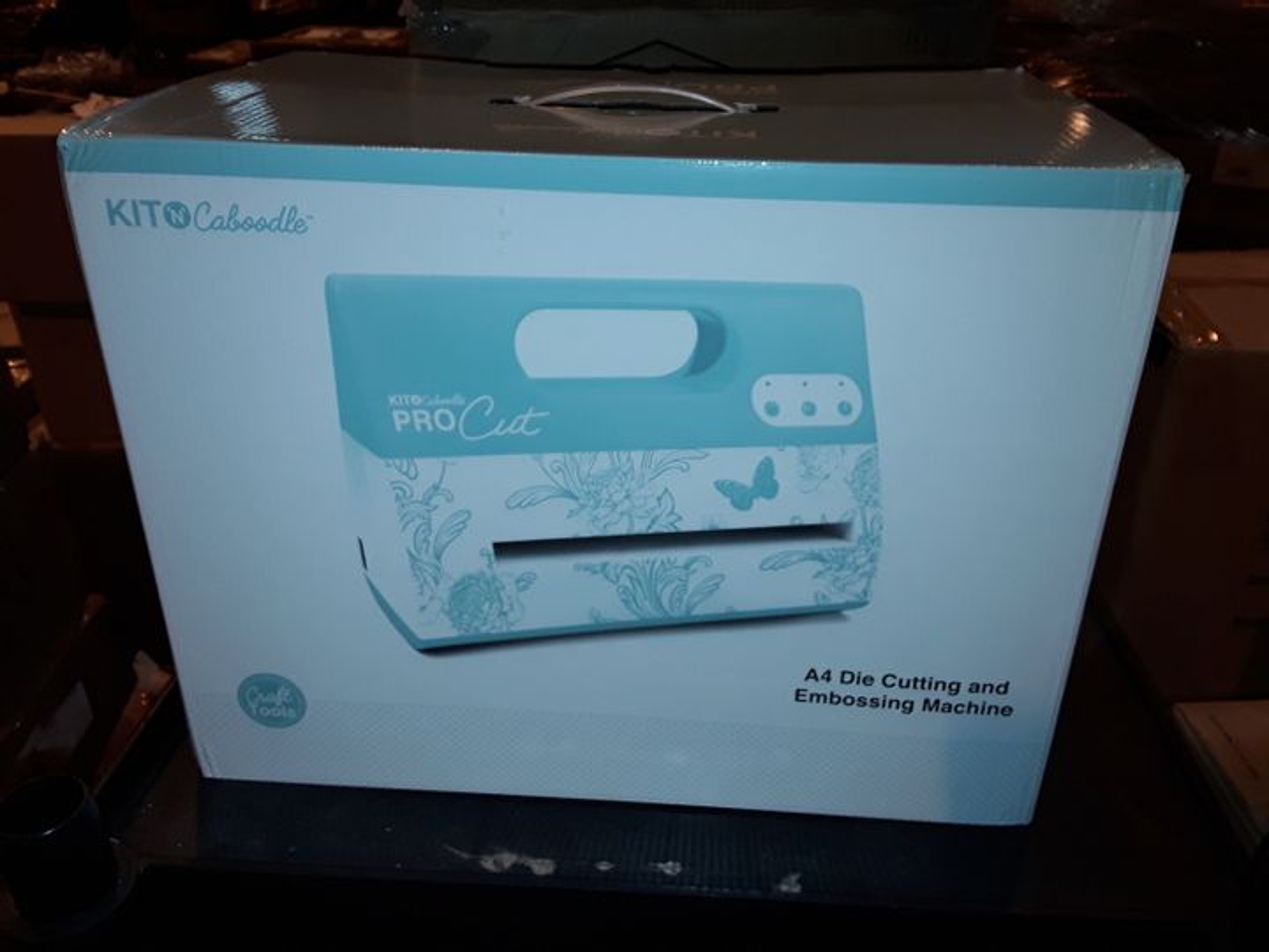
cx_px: 634
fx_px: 990
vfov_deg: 51.4
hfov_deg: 65.3
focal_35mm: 27
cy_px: 476
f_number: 1.9
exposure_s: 1/100
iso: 40
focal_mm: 2.91
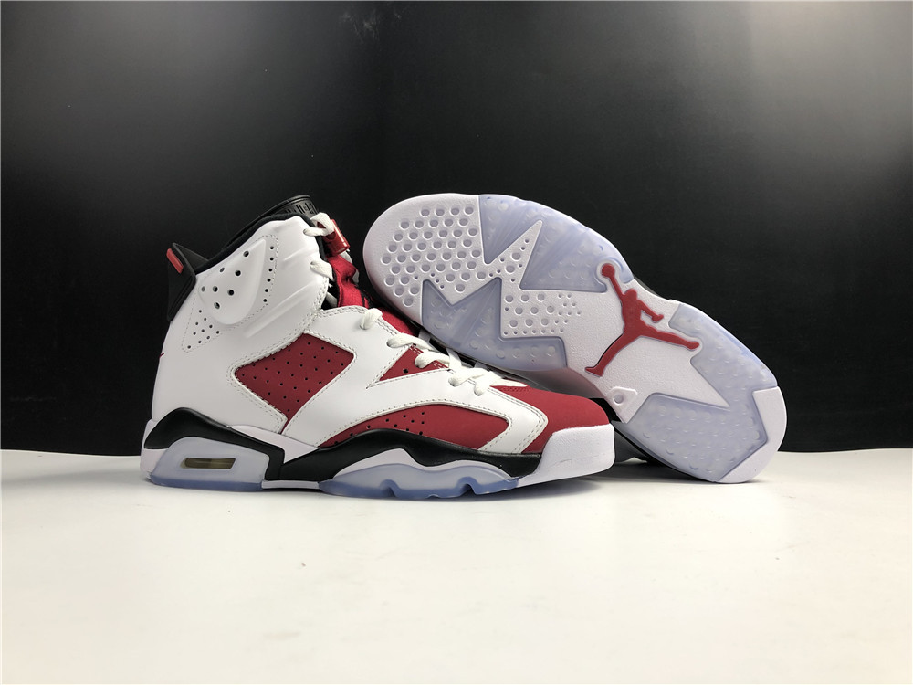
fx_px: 739
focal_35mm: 28
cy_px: 342
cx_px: 456
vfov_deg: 49.7
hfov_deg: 63.4
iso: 32
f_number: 1.8
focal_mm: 4
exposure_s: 1/50
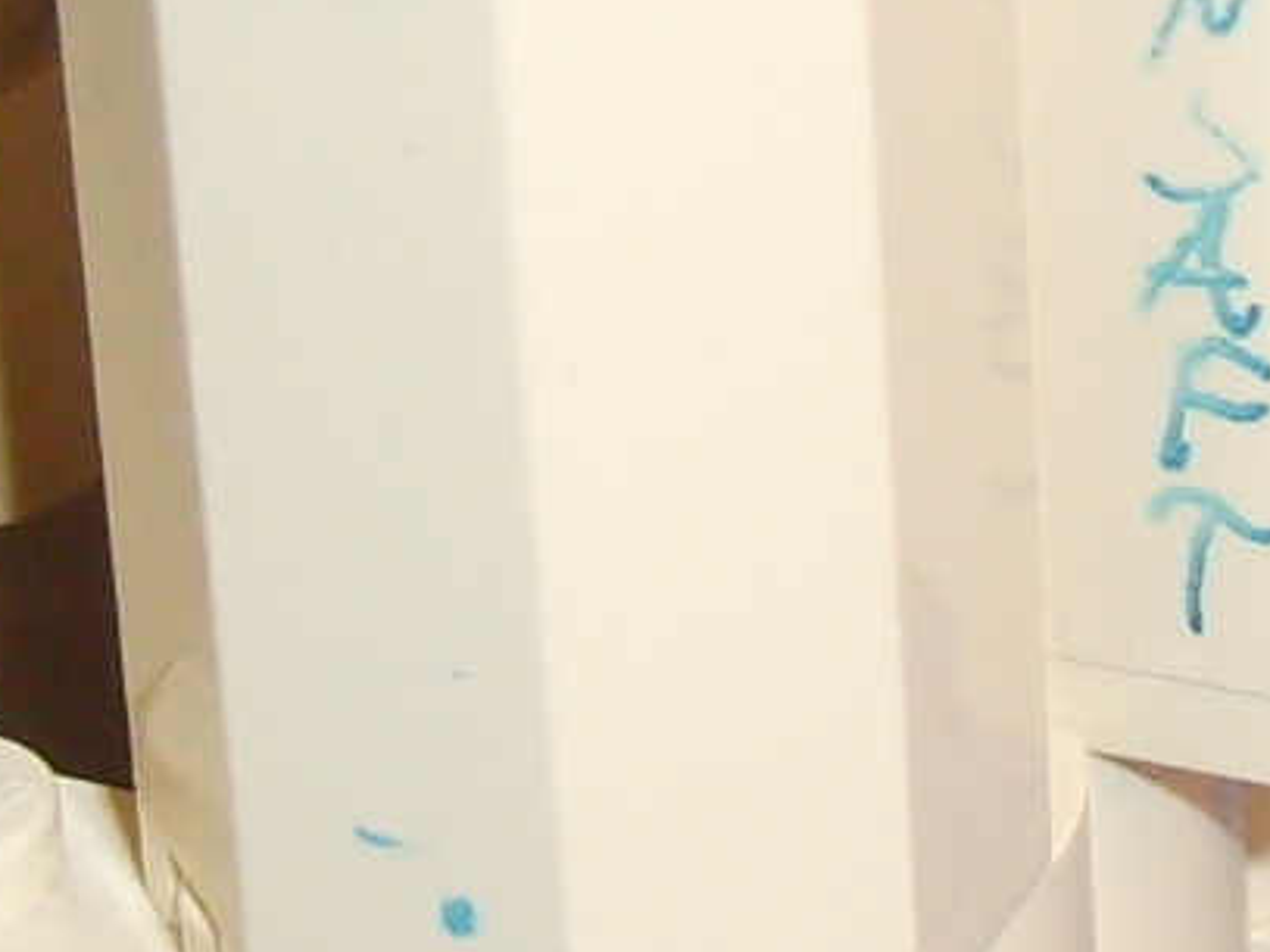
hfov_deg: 9.0
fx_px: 8069
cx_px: 702
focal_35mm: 220
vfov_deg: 6.7
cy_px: 12
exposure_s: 1/45
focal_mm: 5.8
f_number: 2.8
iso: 100
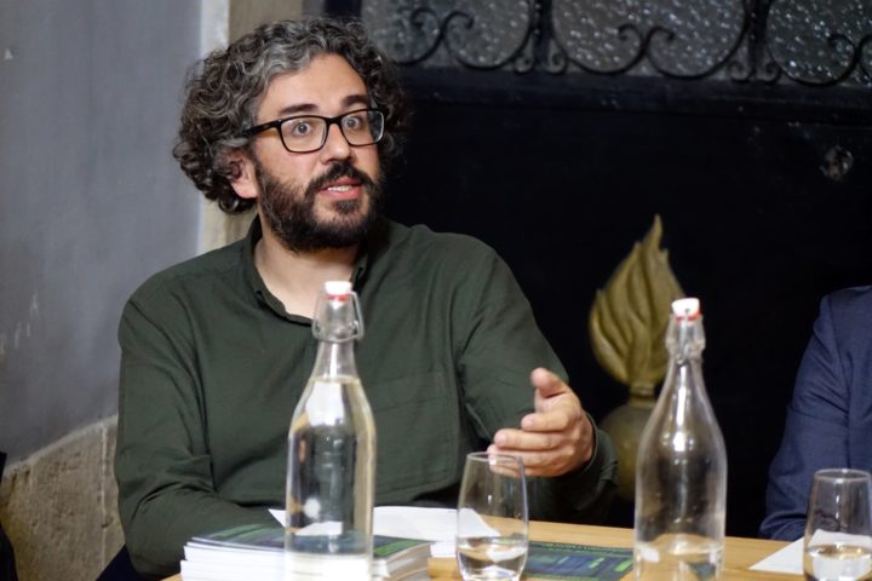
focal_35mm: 200
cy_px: 290
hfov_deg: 10.3
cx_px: 436
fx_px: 4844
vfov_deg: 6.9
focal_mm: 73.3
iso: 2000
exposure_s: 1/100
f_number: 2.8
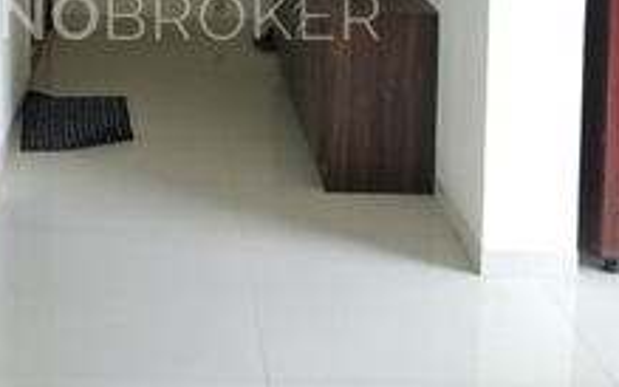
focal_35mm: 67
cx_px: 134
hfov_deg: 30.0
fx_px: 1131
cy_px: -169
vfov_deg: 17.7
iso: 500
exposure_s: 1/33
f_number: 2.2
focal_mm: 3.81
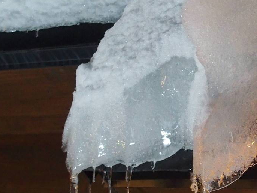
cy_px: 155
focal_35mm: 133
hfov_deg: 14.4
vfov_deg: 11.1
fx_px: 987
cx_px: 296
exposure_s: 1/13
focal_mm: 12
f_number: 2.8
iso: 1000
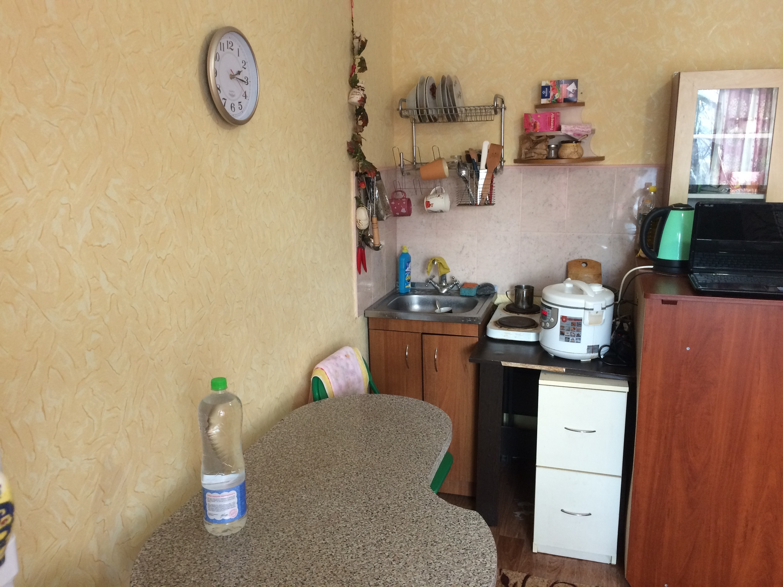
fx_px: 656
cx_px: 392
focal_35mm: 29
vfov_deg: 48.2
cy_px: 294
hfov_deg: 61.7
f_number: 2.2
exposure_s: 1/33
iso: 160
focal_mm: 4.15
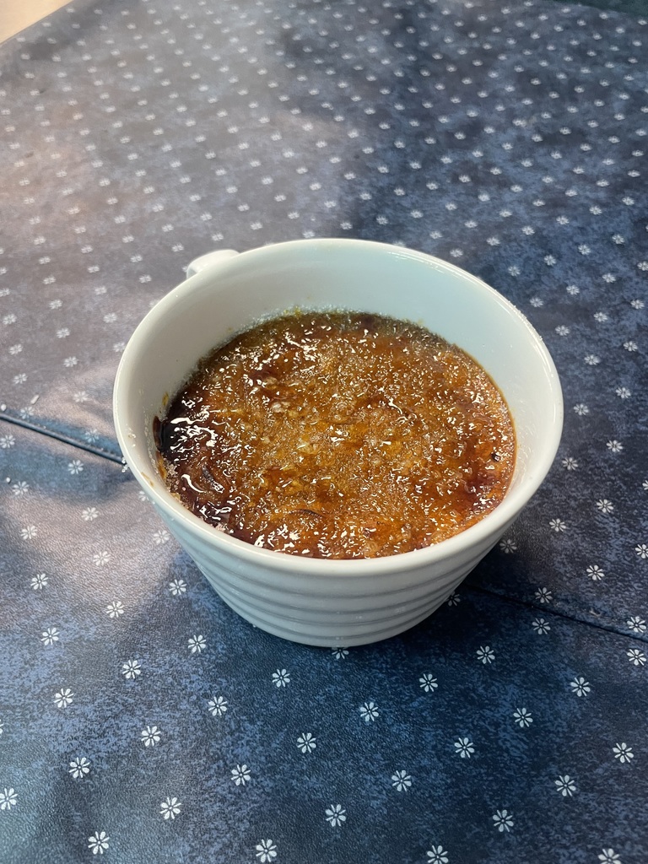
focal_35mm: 26
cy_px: 432
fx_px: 649
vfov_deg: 67.3
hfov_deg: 53.1
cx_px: 324
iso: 200
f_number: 1.6
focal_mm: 4.2
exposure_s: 1/60
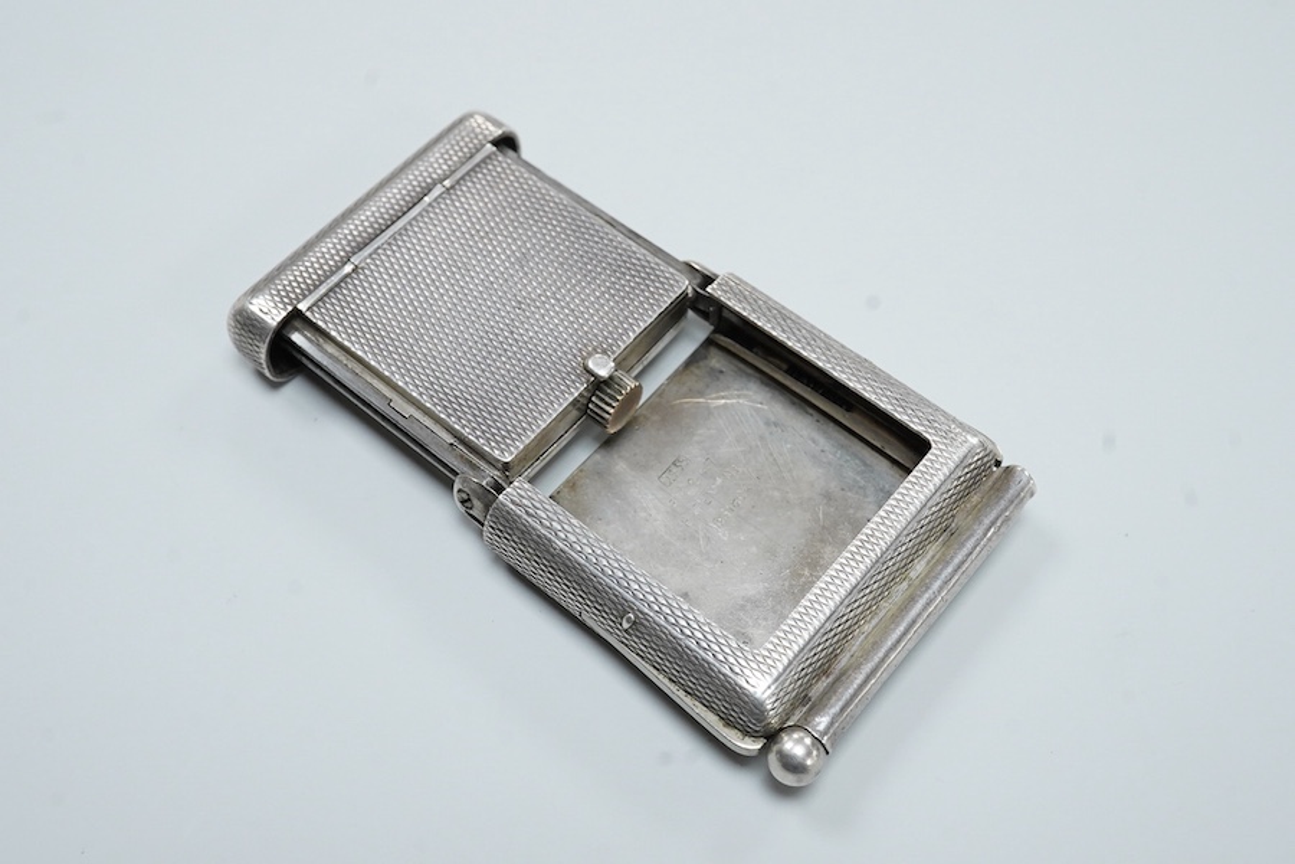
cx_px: 648
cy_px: 432
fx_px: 1619
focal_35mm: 45
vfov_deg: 29.9
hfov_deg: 43.6
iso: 2500
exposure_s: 1/80
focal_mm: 30
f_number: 18
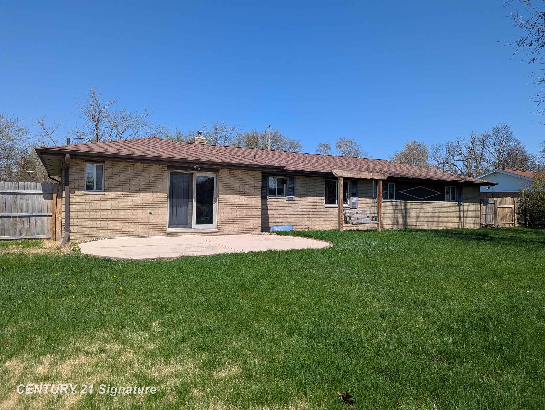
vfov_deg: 56.9
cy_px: 205
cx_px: 272
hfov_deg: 71.5
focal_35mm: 24
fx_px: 378
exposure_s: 1/2976
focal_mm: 6.81
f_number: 1.85
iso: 42
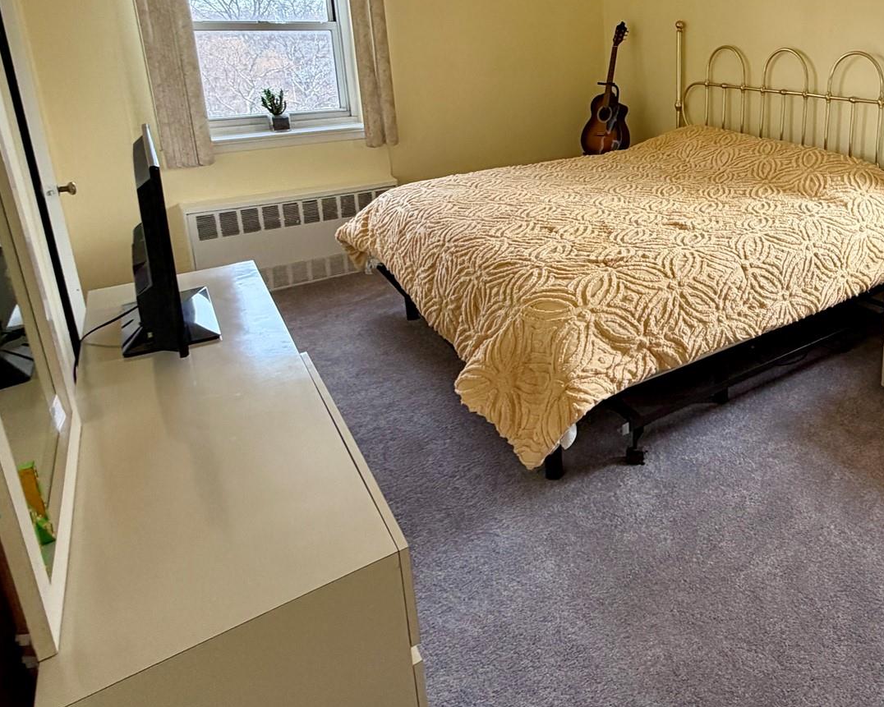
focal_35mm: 26
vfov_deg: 52.9
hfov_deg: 60.6
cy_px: 190
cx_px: 709
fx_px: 680
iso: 160
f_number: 2.2
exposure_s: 1/121
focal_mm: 2.22
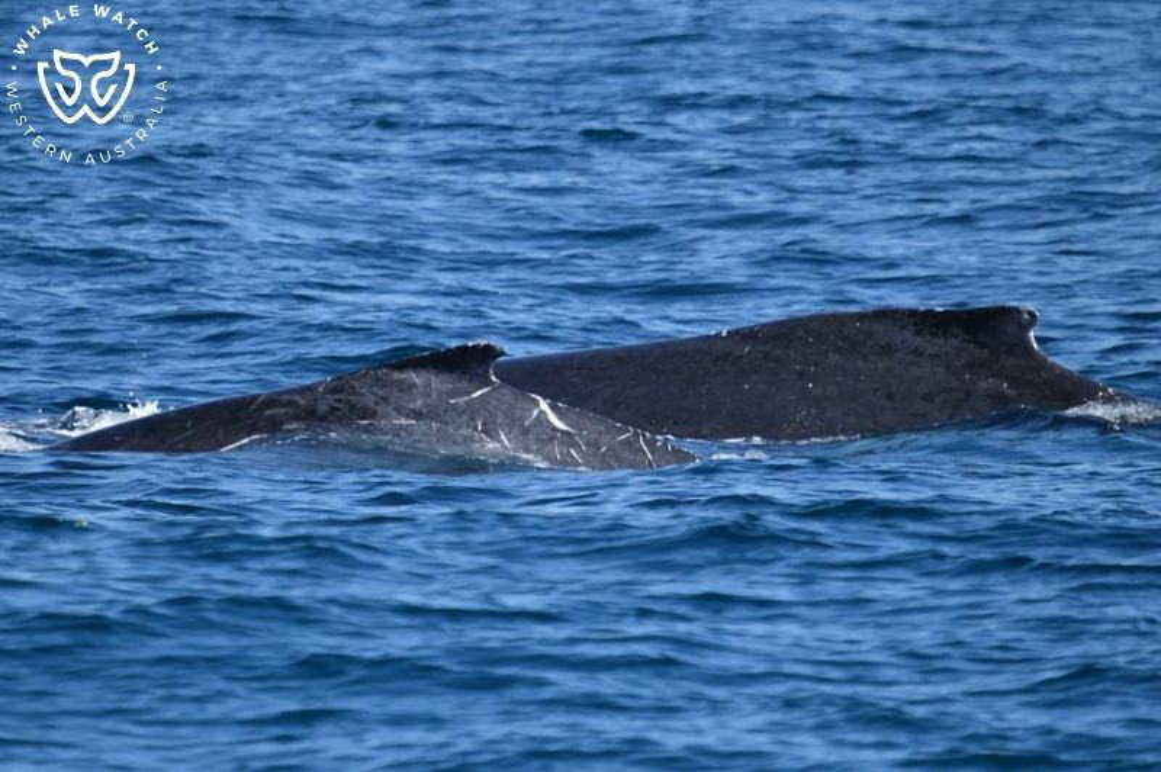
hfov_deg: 3.4
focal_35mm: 600
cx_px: 580
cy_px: 386
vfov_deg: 2.3
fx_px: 19334
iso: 1600
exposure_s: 1/8000
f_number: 6.3
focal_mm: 600
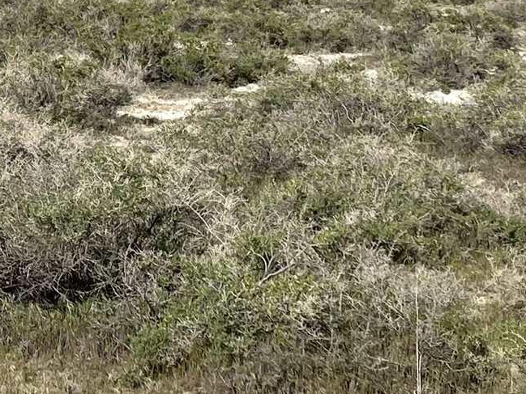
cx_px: -127
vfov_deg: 11.5
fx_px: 1869
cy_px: -217
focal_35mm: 123
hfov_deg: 15.4
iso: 32
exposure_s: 1/5556
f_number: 1.6
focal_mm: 4.2
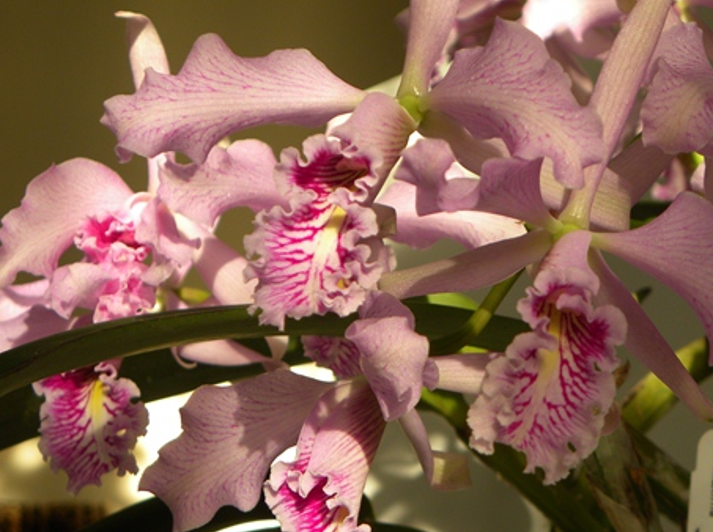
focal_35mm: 65
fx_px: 1336
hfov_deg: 29.6
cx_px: 493
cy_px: 275
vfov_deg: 22.5
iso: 64
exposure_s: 1/115
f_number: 3.5
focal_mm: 8.2
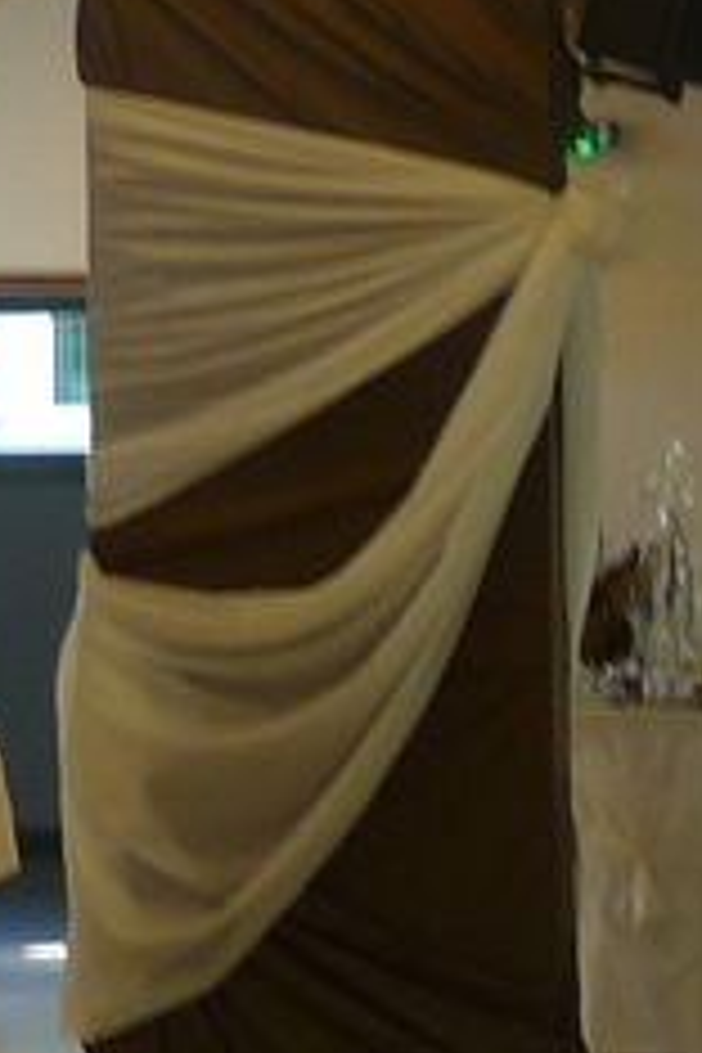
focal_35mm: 229
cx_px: 1917
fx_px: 6698
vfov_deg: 9.0
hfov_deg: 5.7
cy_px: 630
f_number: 4
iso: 100
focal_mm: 7.1
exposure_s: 1/40
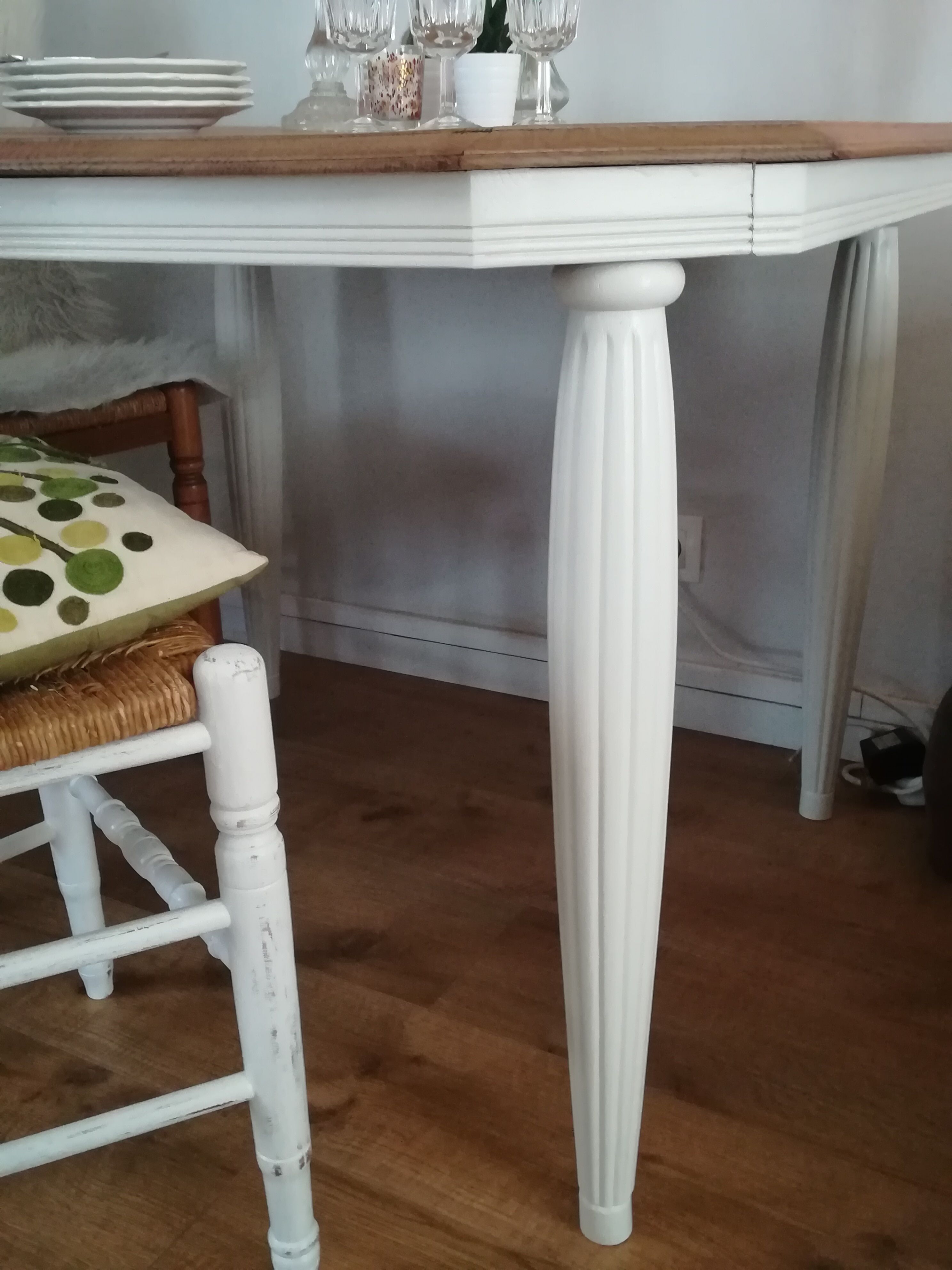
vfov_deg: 54.0
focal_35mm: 34
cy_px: 635
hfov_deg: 41.8
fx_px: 1247
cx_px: 476
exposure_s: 1/15
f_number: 2.2
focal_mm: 3.83
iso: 640
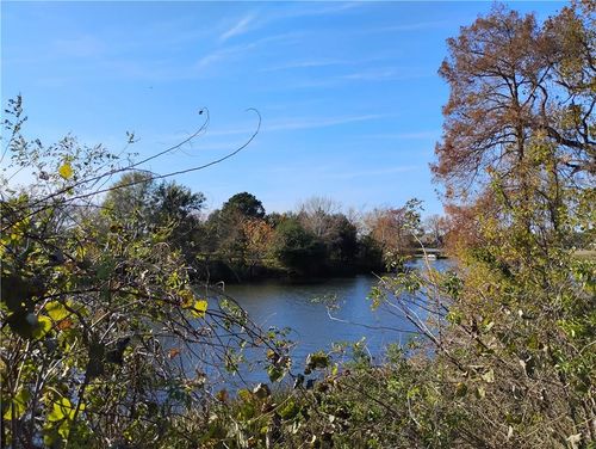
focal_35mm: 28
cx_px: 298
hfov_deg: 63.4
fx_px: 483
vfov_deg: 49.8
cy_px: 224
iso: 100
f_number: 1.8
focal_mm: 4.26
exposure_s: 1/786
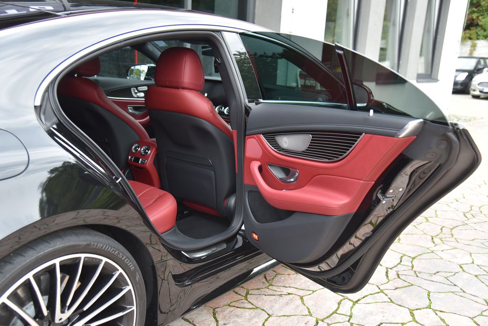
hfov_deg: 50.7
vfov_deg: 35.1
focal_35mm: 38
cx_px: 244
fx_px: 515
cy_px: 163
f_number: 4
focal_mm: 38
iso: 500
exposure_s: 1/60
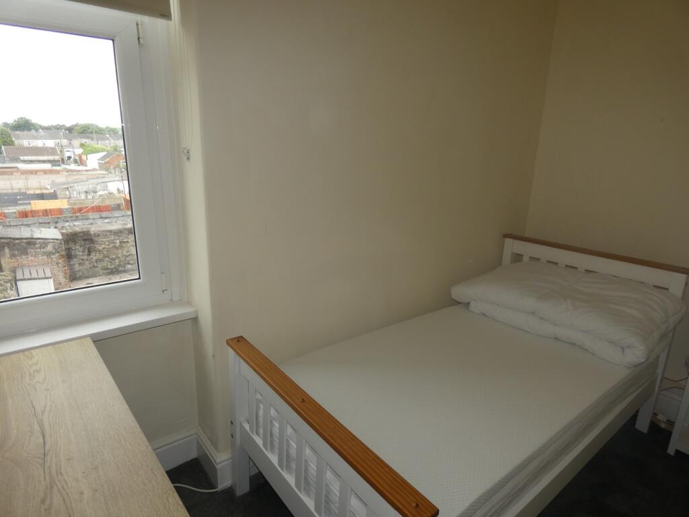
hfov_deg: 81.7
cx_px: 344
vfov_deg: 66.0
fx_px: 398
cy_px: 258
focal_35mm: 20
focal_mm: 3.6
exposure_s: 1/125
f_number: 2.8
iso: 100
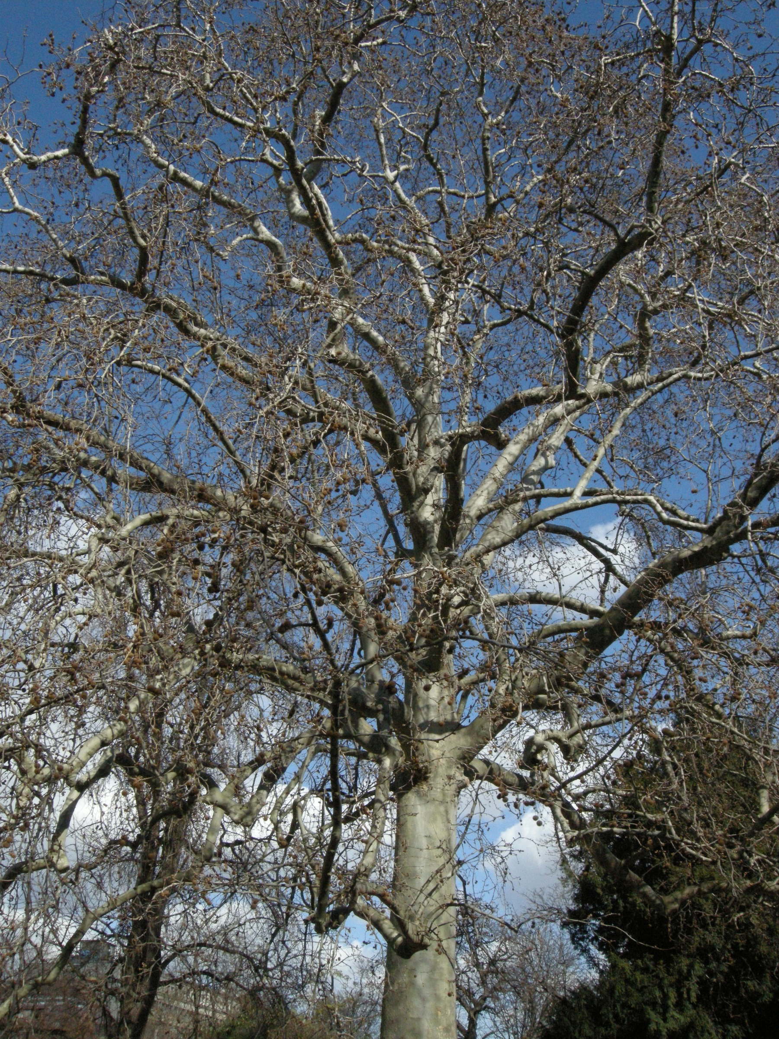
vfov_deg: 52.6
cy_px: 520
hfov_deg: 40.7
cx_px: 390
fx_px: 1050
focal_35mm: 35
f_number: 7.6
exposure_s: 1/868
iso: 400
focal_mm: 7.5
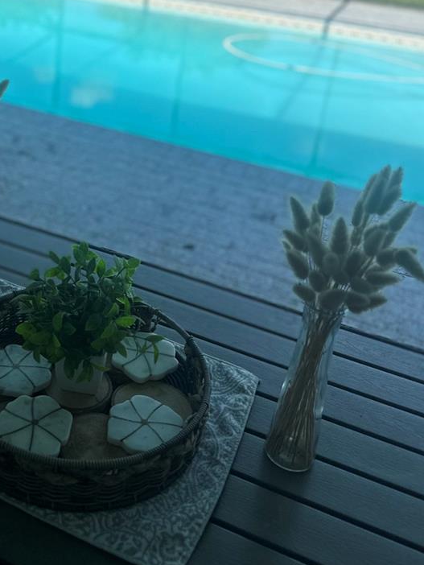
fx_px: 669
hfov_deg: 34.2
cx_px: 92
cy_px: 129
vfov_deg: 44.0
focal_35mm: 41
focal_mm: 6.86
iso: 80
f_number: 1.78
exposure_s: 1/1639
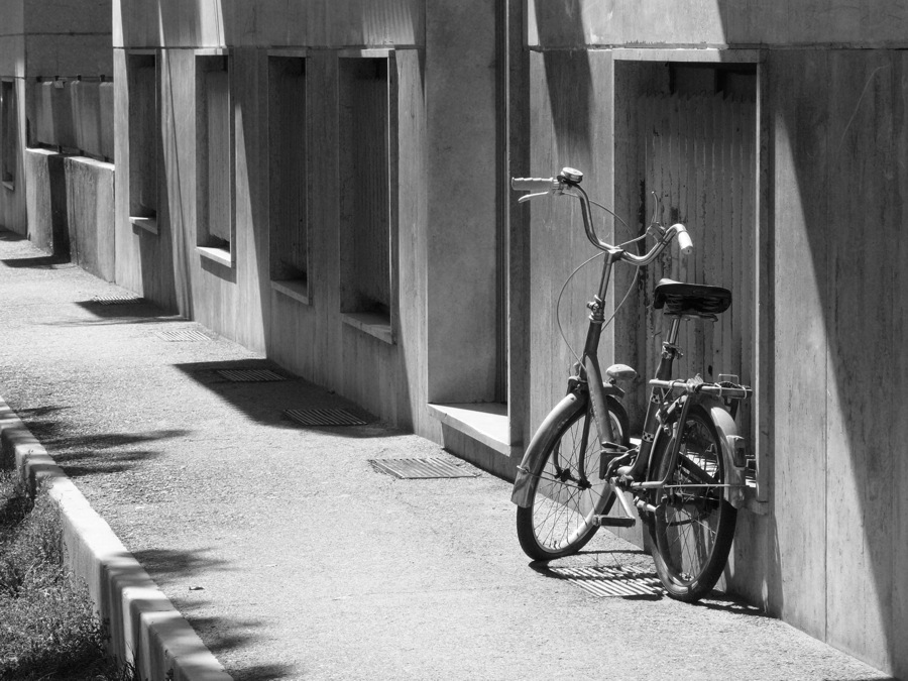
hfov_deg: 13.1
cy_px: 340
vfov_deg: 9.8
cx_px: 454
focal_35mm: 151
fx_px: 3961
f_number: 5.6
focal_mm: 25.1
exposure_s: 1/250
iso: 100
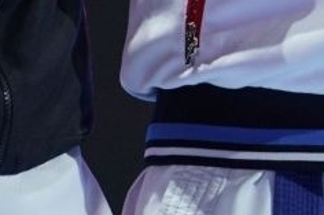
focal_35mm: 1429
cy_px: -463
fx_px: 12852
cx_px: 634
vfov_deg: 1.0
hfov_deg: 1.4
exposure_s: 1/250
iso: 400
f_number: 2.8
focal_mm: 187
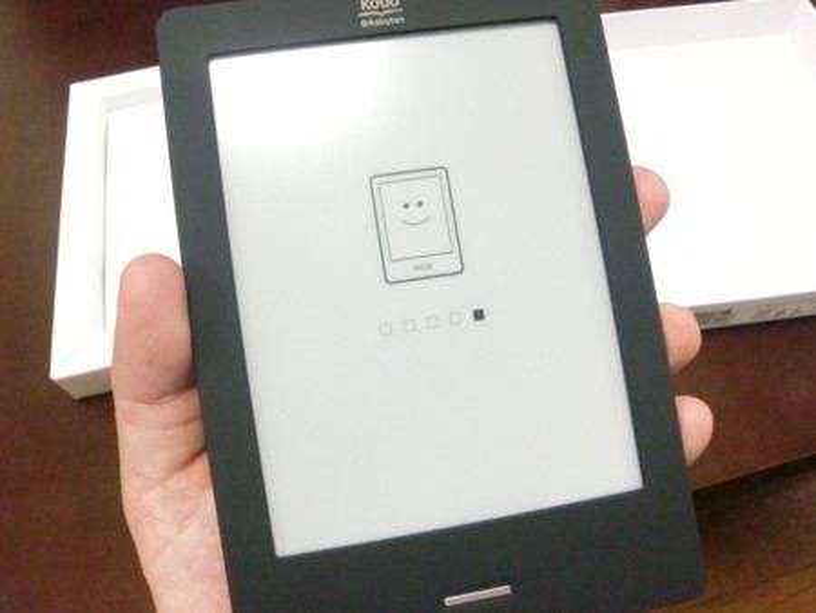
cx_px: 408
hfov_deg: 63.4
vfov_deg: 49.8
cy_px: 306
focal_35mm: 28
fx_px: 660
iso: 800
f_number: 2.6
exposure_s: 1/50
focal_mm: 4.65
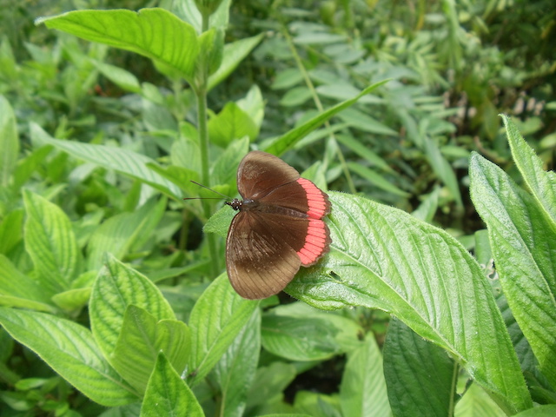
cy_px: 208
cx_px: 278
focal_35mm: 44
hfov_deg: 42.9
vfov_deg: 32.9
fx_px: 707
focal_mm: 6
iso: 80
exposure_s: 1/250
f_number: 3.5
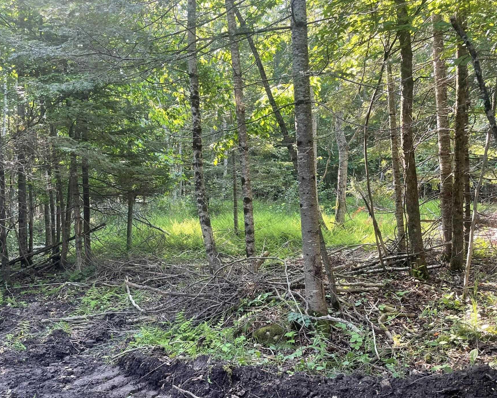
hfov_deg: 58.8
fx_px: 441
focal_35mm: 30
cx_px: 240
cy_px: 210
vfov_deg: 48.5
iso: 80
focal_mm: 4.2
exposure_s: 1/121
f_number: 1.6
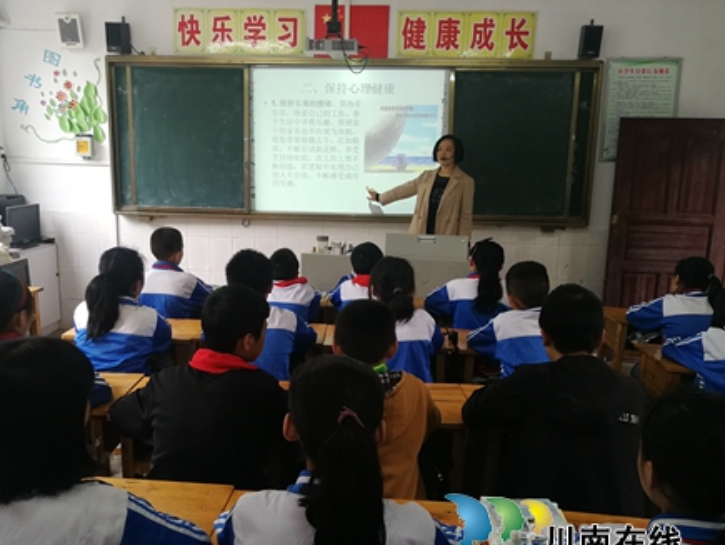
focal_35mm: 31
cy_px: 301
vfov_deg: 45.4
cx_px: 340
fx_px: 650
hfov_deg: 58.3
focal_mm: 3.95
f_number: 1.8
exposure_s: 1/50
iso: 200
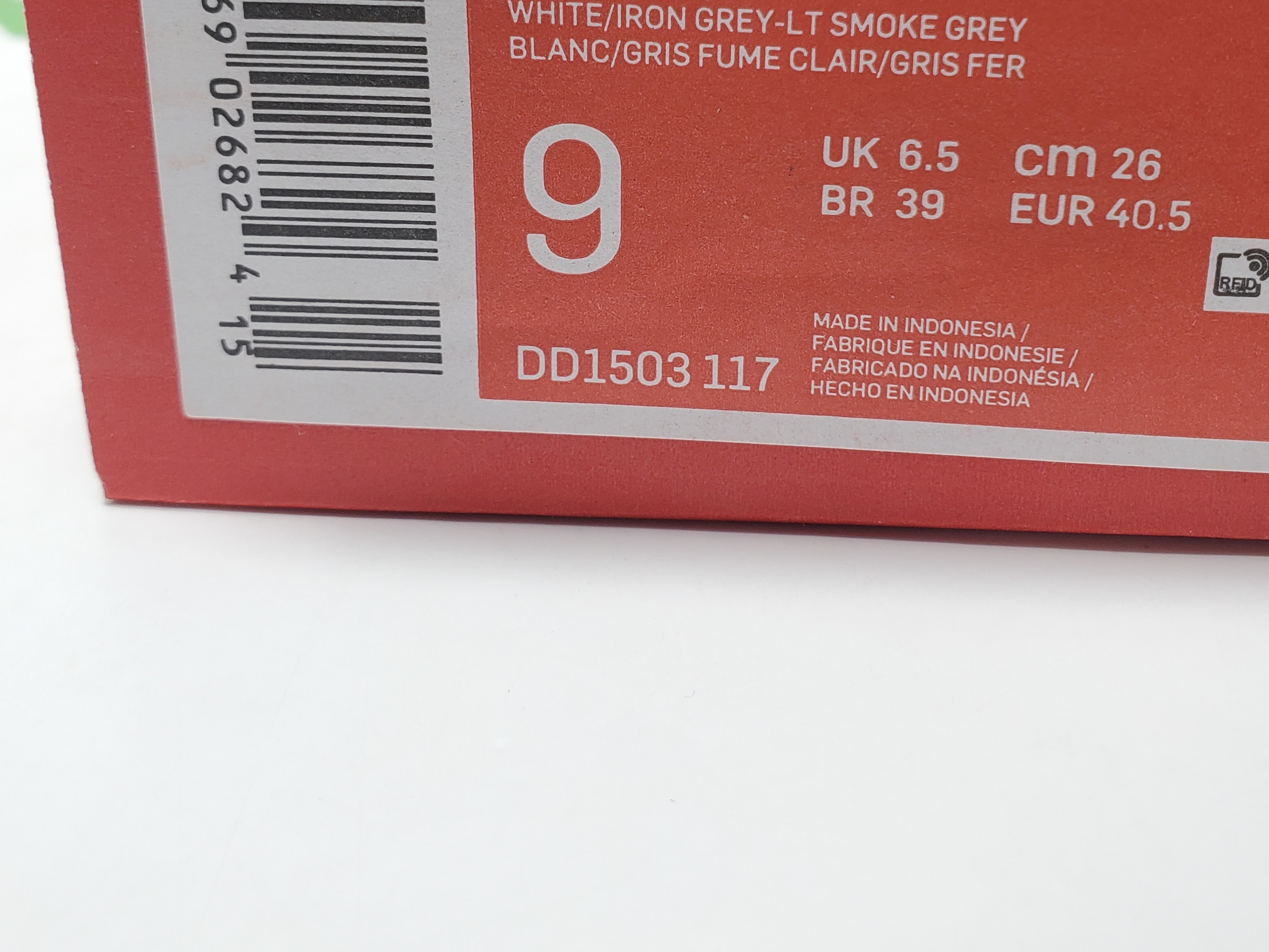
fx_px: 1540
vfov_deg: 33.3
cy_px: 188
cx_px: 780
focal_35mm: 42
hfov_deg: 44.5
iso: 50
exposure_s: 1/107
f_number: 2.4
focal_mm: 4.3
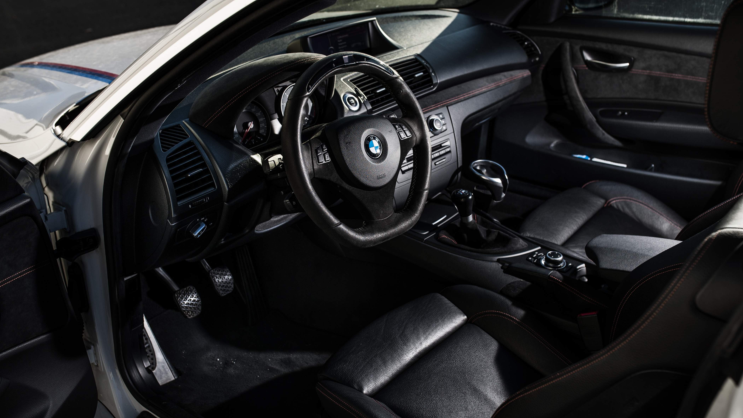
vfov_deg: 32.0
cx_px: 372
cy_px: 232
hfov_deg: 54.0
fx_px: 729
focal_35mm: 37
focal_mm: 35
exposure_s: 1/500
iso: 100
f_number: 5
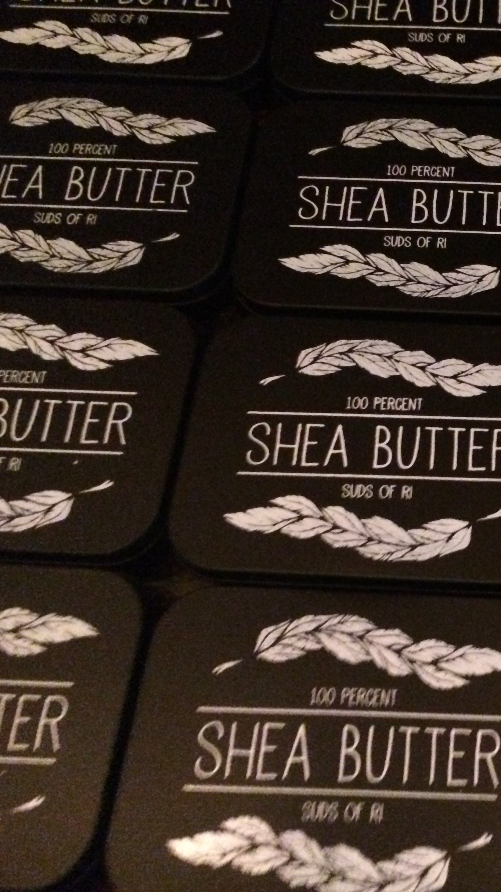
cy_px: 449
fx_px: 1039
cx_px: 561
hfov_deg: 25.1
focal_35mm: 44
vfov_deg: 46.4
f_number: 2.2
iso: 1000
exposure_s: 1/17
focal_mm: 4.12
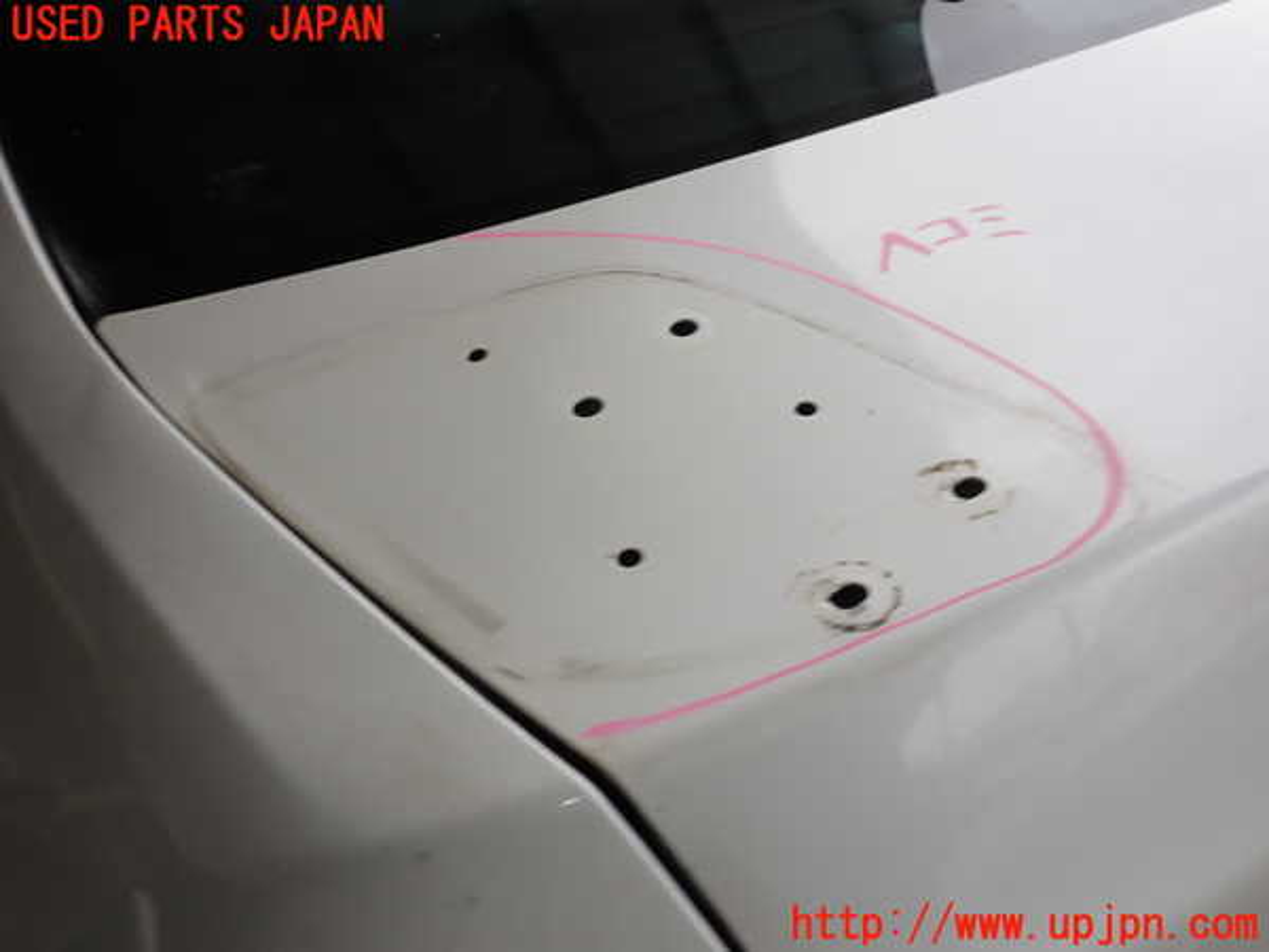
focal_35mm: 30
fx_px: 1100
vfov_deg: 46.8
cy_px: 476
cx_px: 634
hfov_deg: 60.0
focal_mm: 5.4
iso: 100
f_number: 6.3
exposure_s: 1/30
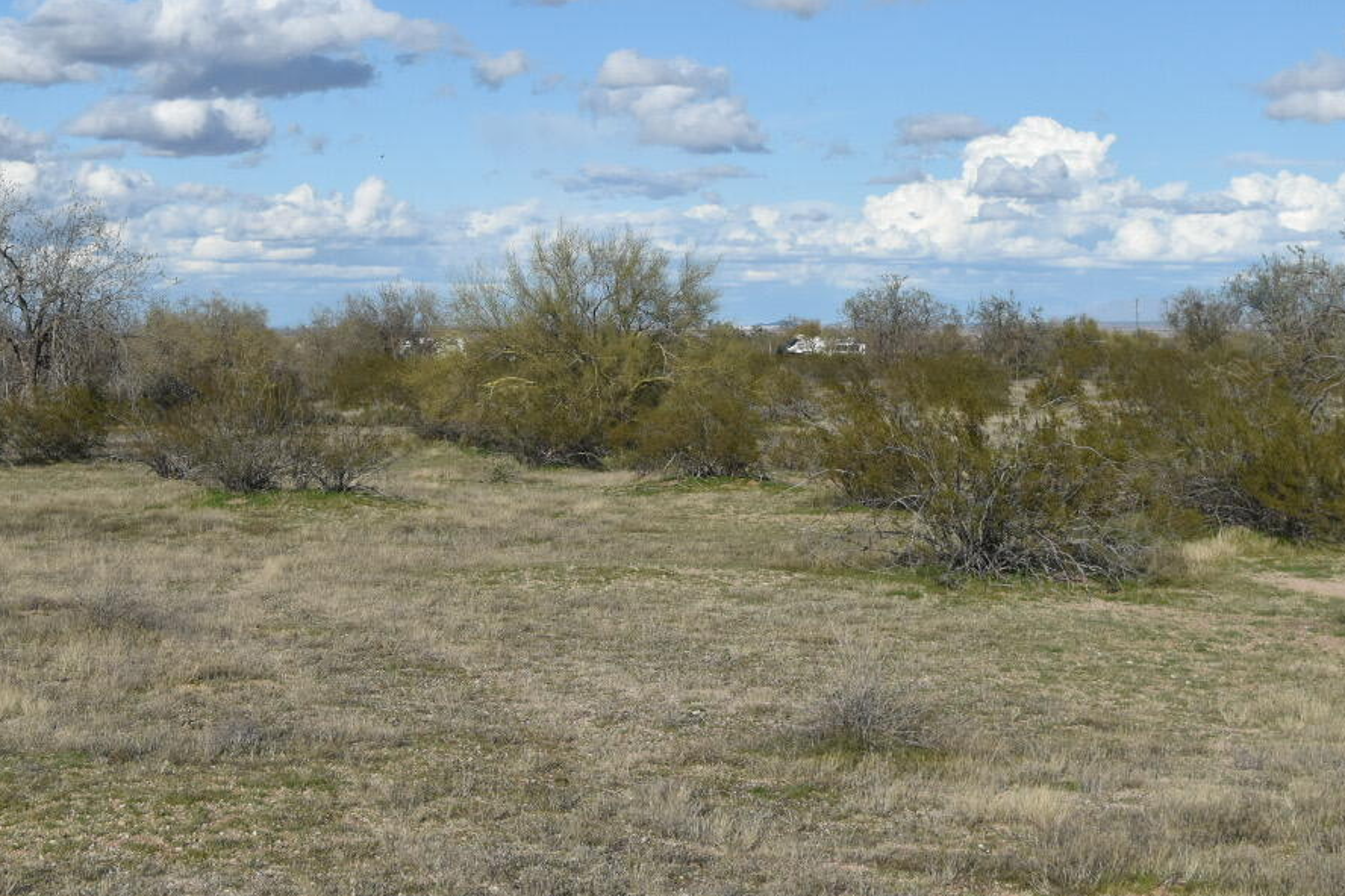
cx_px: 666
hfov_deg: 27.4
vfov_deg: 18.4
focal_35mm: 74
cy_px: 319
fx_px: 2761
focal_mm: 27
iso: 500
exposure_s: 1/4000
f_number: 5.6
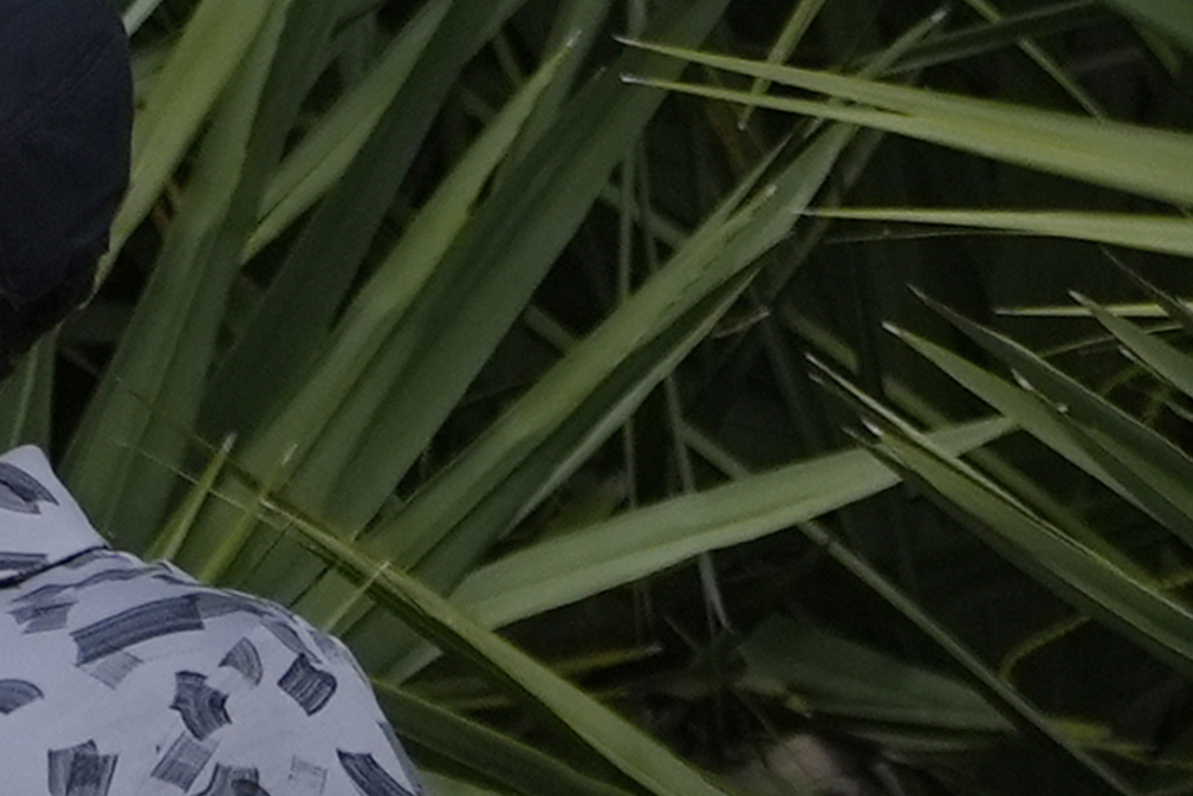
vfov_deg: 0.7
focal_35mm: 2093
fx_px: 69365
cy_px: 240
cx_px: -748
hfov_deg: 1.0
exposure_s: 1/1600
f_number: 5.6
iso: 400
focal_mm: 358
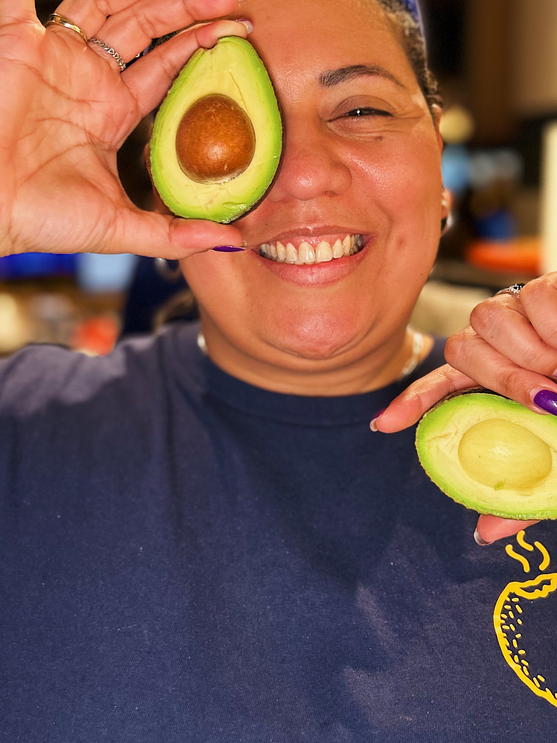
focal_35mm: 45
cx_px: 310
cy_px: 271
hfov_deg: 32.1
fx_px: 966
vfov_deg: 41.7
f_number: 1.5
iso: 125
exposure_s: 1/95
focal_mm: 5.7
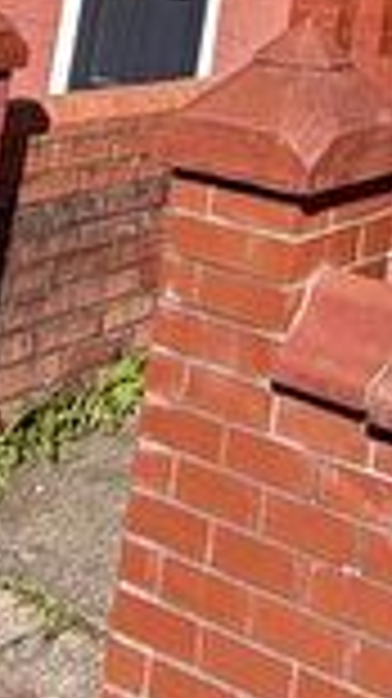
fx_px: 1277
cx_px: 604
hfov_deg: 15.9
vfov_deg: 24.3
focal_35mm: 69
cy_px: -331
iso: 20
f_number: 2.2
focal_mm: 2.22
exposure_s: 1/1087
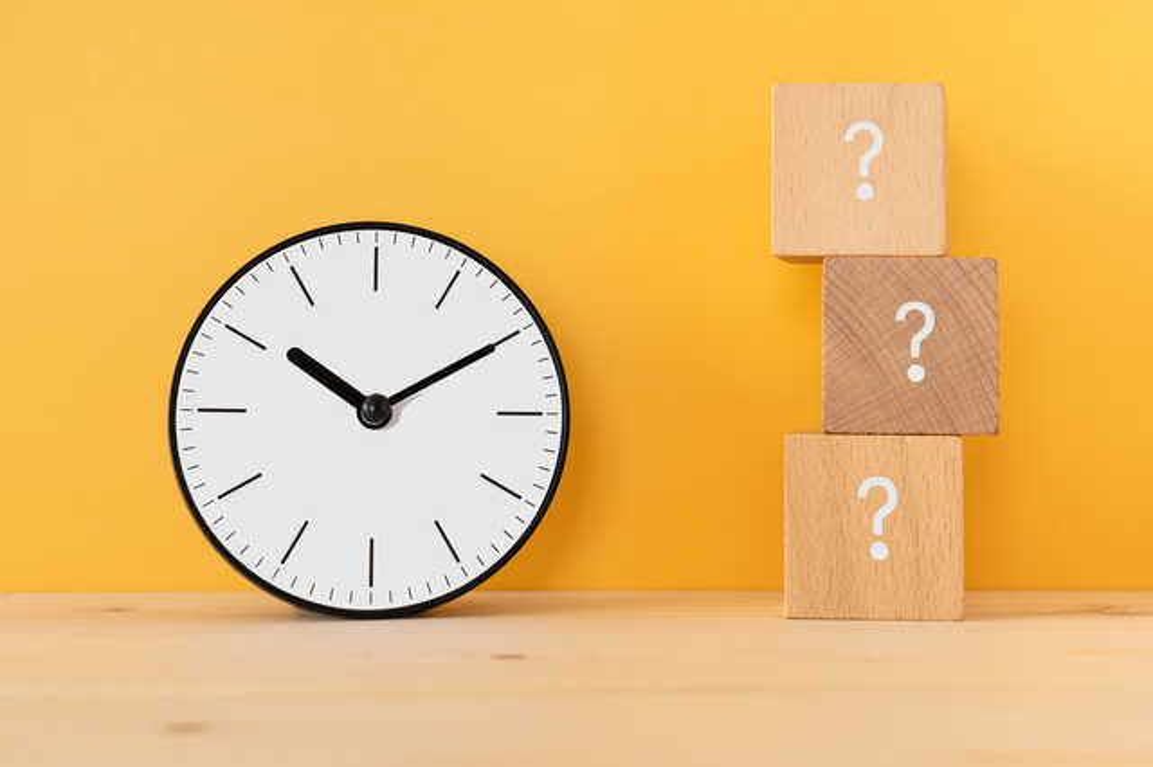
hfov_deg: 30.2
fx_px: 2135
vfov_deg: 20.4
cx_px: 576
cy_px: 384
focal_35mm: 67
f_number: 9
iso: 100
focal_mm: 66.7
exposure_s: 1/10
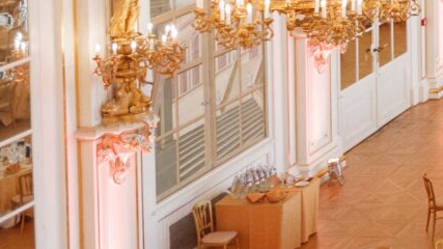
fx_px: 1327
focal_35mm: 113
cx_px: 942
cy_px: -202
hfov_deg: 14.8
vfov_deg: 10.1
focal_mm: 24
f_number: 4
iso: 360
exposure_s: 1/200
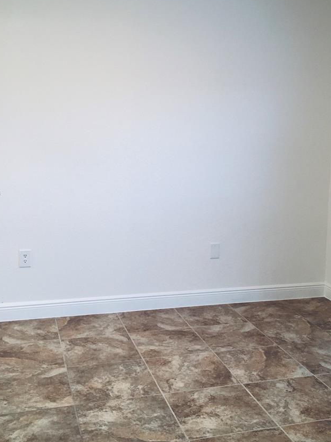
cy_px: 193
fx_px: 536
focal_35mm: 42
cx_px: 192
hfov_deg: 34.3
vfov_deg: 44.7
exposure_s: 1/33
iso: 64
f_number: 2.2
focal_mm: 4.15
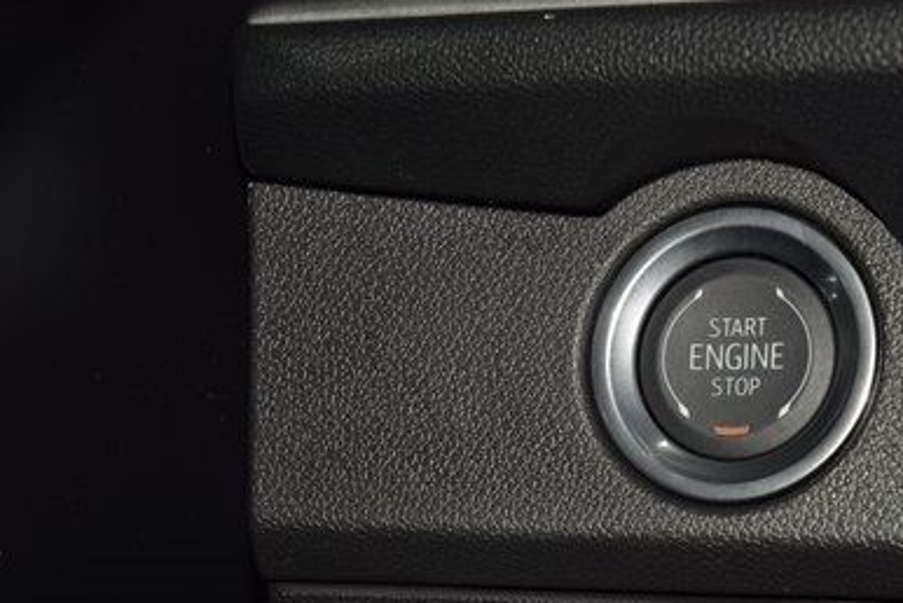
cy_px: 359
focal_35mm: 174
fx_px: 4368
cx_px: 744
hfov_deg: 11.8
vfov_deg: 7.9
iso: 100
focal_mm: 70
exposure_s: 1/125
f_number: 8
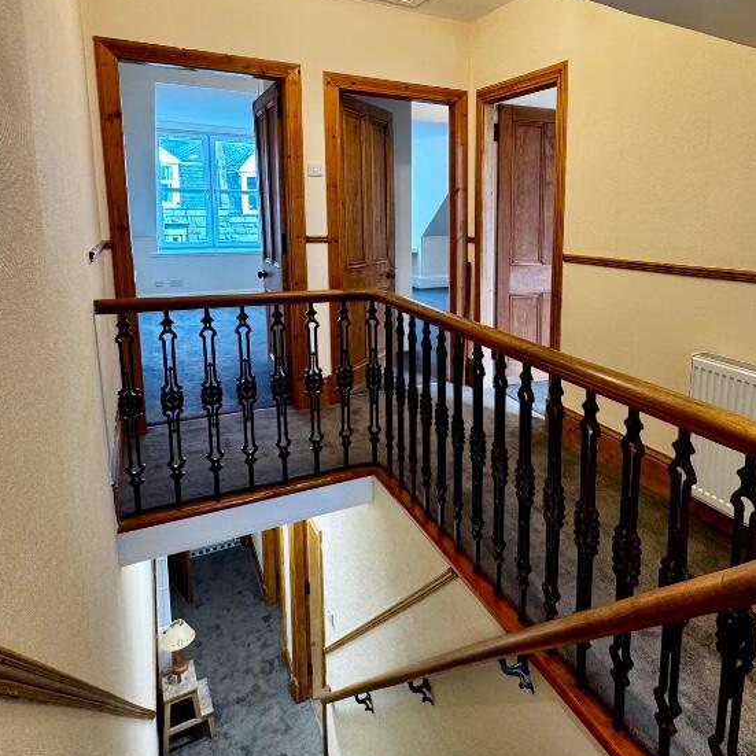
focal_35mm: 23
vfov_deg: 66.3
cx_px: 497
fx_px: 568
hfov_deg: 65.7
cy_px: 288
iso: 200
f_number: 2.2
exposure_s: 1/50
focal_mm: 2.22
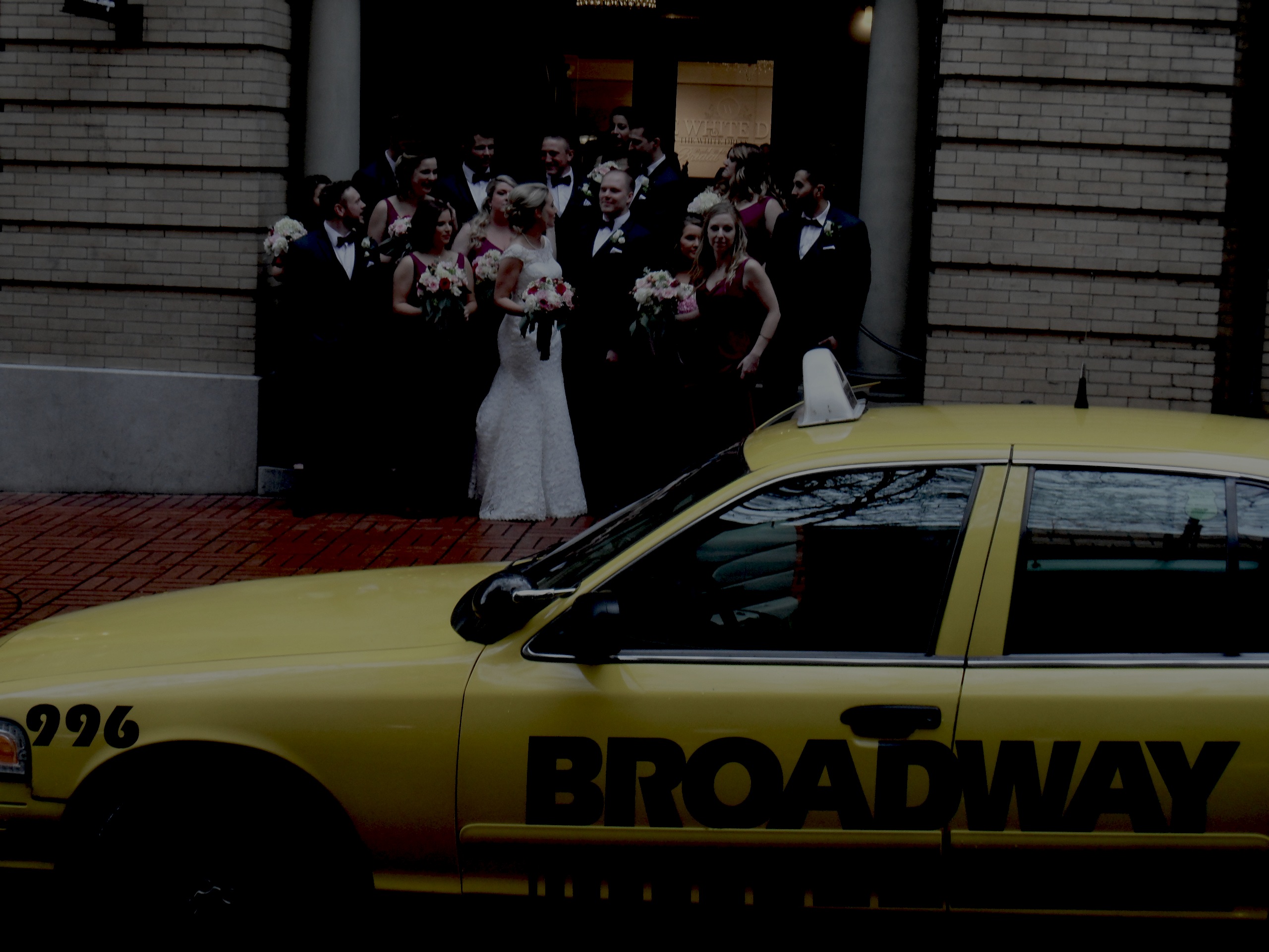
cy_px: 476
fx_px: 2200
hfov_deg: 32.2
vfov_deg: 24.4
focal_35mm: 60
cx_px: 634
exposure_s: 1/45
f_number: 4
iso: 160
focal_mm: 10.3
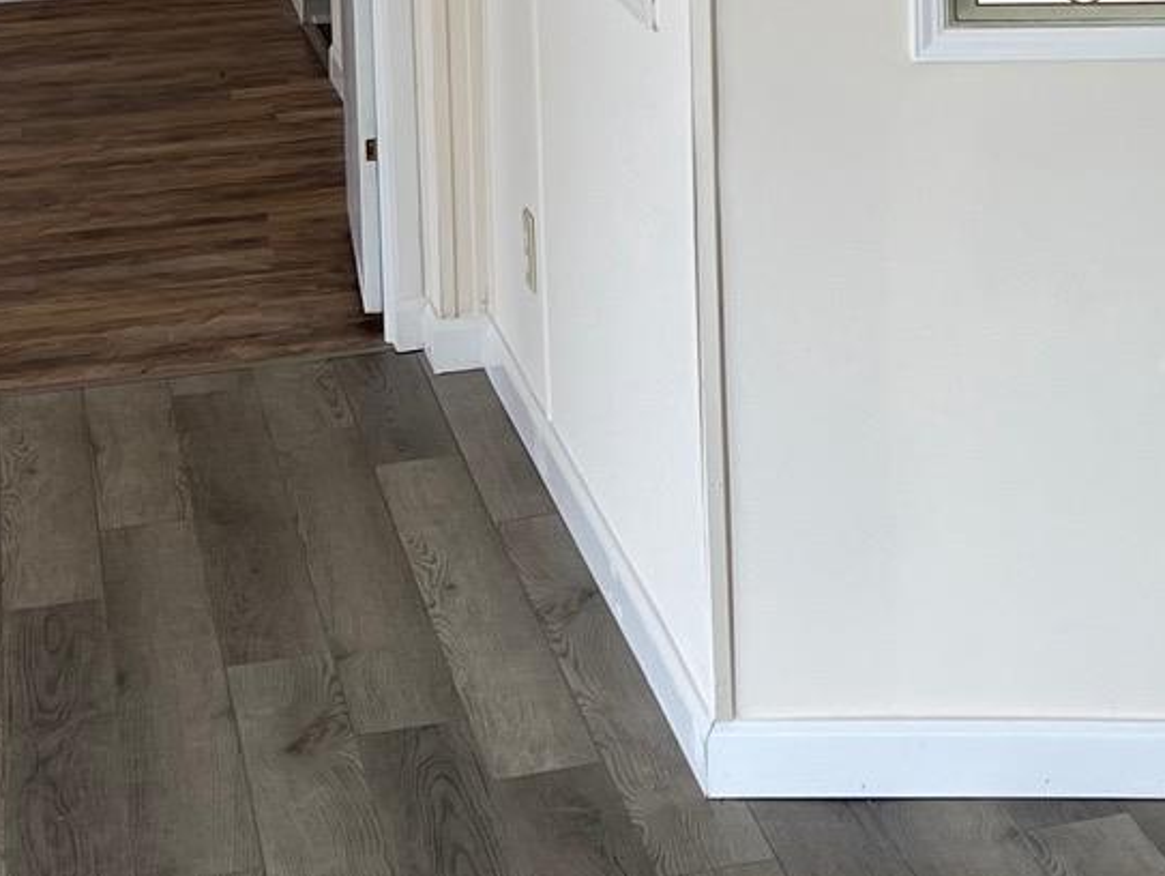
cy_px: -346
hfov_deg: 19.2
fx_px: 3300
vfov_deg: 14.3
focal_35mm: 98
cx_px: 1292
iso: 64
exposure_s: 1/121
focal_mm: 5.7
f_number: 1.5
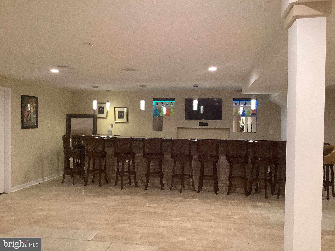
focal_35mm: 31
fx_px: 300
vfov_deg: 45.4
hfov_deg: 58.4
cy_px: 126
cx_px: 168
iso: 250
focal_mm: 3.3
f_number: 2.4
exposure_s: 1/50
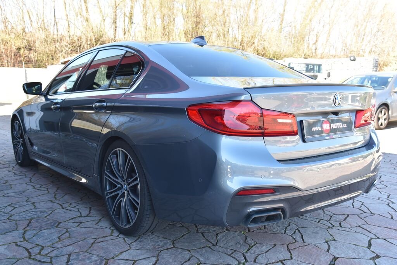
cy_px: 132
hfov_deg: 55.8
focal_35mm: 34
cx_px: 198
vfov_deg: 38.9
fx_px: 375
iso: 500
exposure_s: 1/125
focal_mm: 34
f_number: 5.6
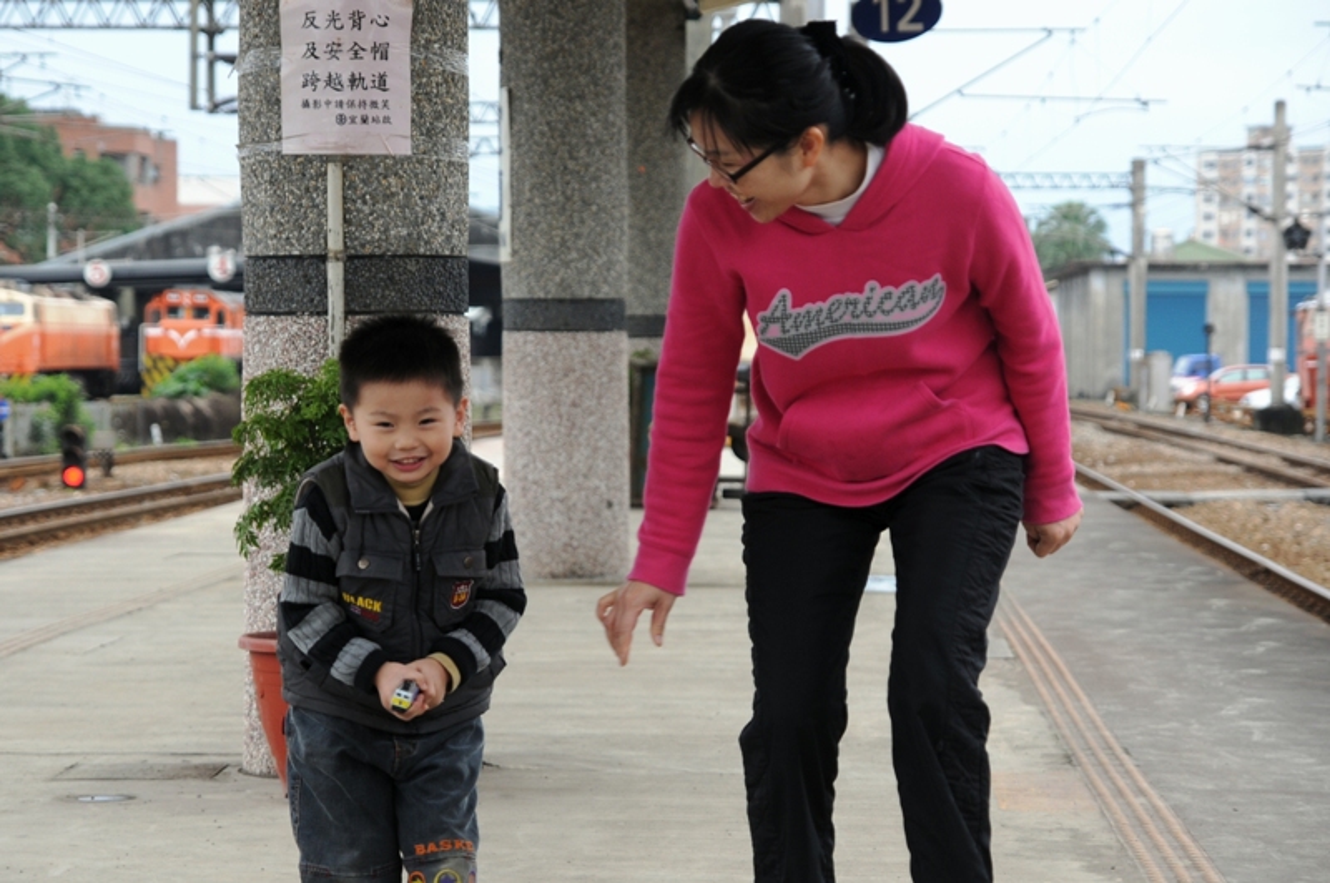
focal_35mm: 105
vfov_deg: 13.0
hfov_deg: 19.5
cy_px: 442
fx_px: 3874
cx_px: 665
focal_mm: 70
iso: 200
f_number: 4.5
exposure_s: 1/160
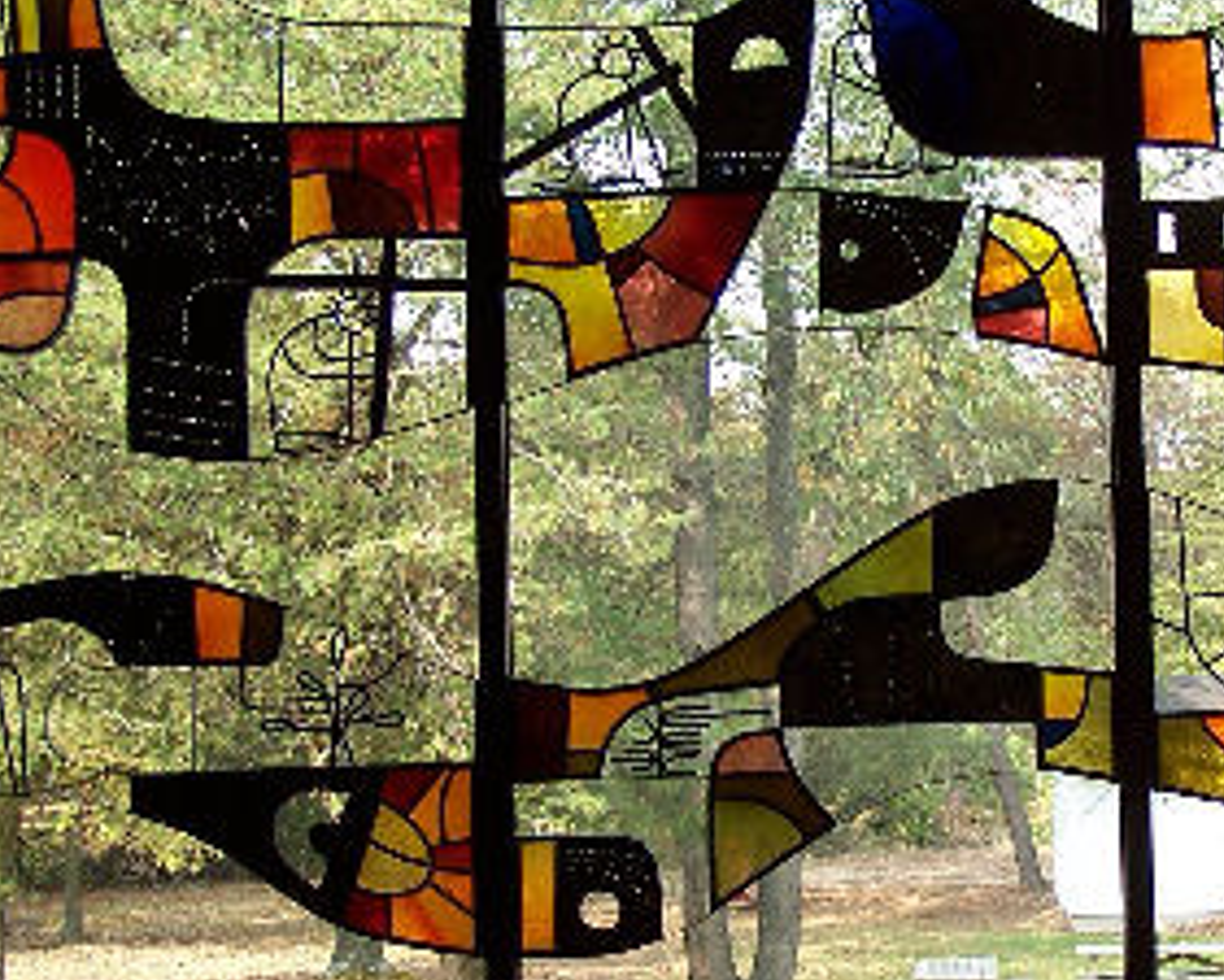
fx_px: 2754
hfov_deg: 24.5
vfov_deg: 20.1
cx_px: 1063
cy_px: 640
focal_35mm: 76
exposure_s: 1/60
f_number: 2.8
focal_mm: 6.3
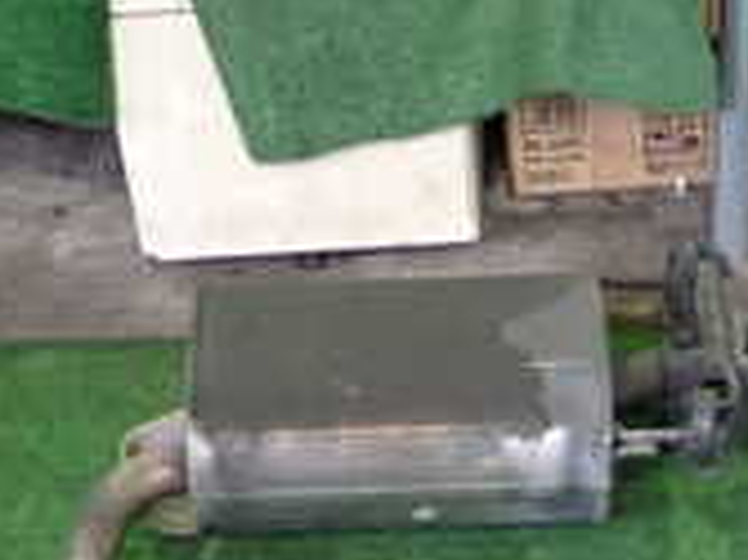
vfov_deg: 14.8
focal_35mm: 90
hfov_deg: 21.8
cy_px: 927
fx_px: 1943
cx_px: 394
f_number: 2
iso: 500
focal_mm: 4.5
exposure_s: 1/30
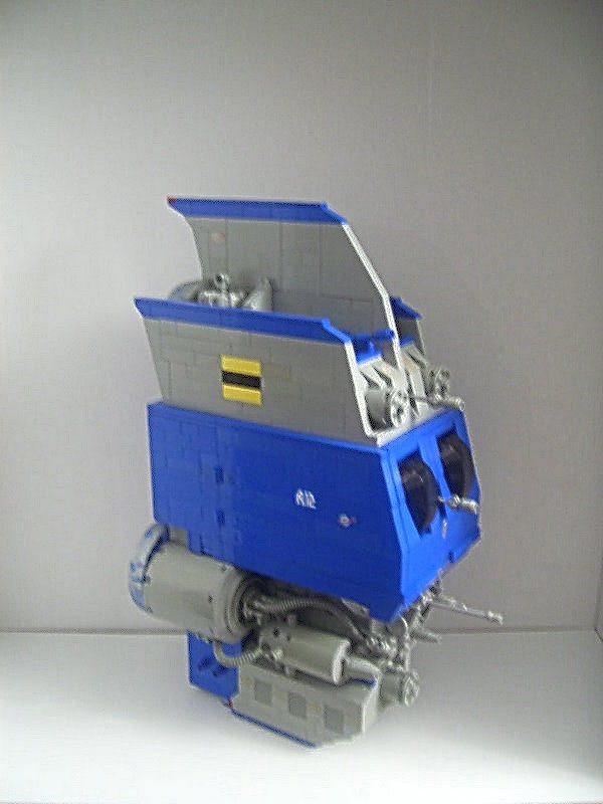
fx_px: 883
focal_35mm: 38
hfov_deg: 37.7
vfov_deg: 49.0
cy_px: 402
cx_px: 302
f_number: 2.8
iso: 100
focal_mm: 7.8
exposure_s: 1/4
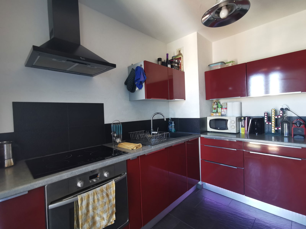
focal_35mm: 17
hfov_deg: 91.0
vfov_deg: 74.7
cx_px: 153
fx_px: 150
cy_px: 114
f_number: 2.2
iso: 320
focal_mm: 2.26
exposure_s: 1/33.3
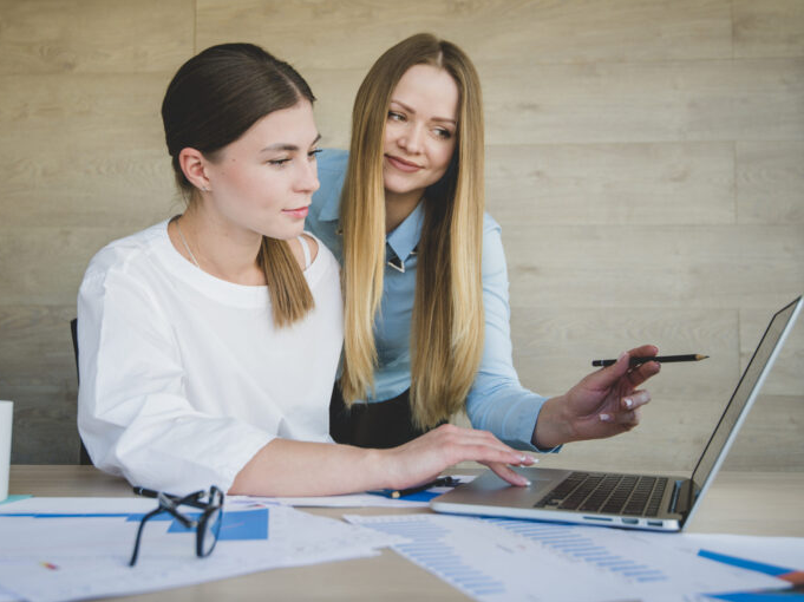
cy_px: 302
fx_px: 882
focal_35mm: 38
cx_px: 360
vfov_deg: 37.7
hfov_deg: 48.9
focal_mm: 35
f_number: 4
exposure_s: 1/60
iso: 320
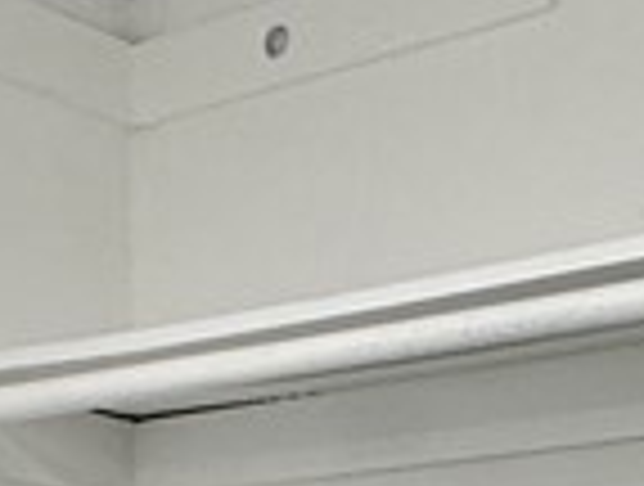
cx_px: 387
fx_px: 1865
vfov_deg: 13.1
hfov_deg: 19.6
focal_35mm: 100
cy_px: 932
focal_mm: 2.22
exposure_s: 1/120
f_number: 2.2
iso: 100
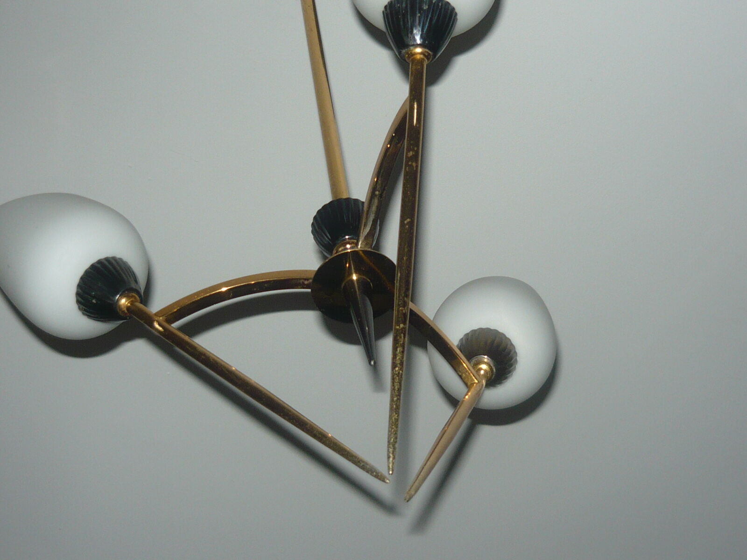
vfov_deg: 22.3
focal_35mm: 66
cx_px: 374
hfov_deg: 29.4
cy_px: 280
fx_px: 1424
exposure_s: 1/30
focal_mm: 6.8
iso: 100
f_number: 3
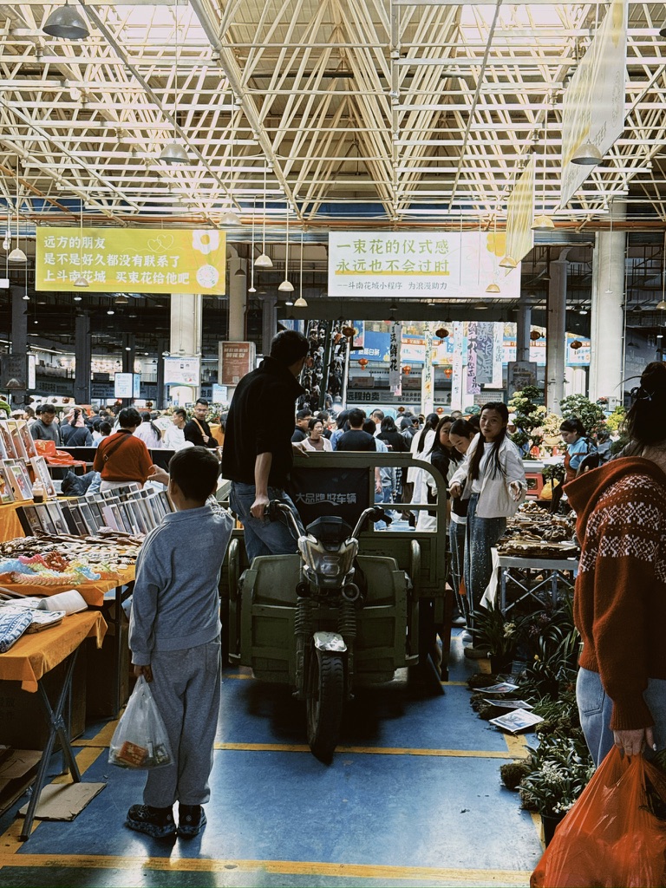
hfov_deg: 30.3
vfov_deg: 39.7
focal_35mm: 48
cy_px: 444
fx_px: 1231
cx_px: 333
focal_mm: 6.76
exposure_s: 1/62
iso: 160
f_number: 1.78
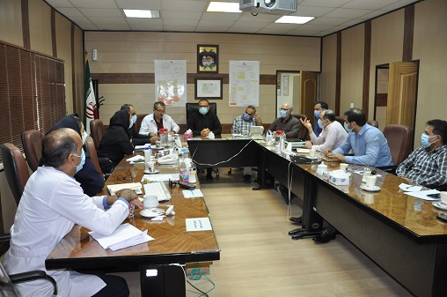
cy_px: 148
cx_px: 224
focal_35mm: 27
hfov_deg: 67.5
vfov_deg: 47.8
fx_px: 335
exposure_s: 1/60
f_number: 3.5
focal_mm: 18
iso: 800
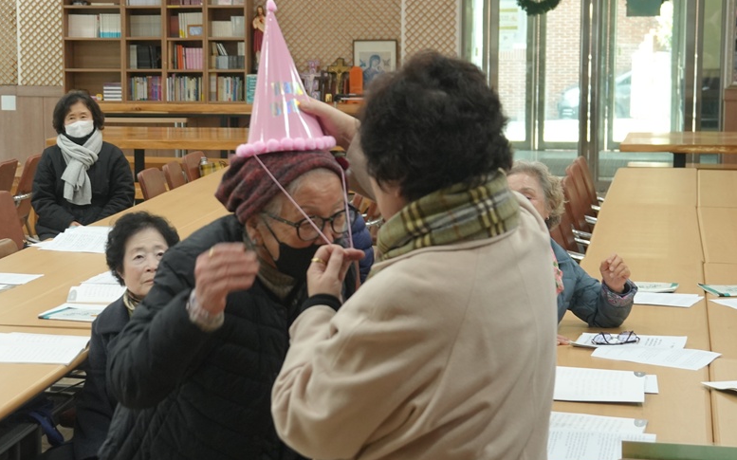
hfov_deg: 26.2
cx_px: 285
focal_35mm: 79
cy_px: 185
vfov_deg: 16.6
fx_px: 1580
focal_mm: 39
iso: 1000
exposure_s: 1/100
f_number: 4.5
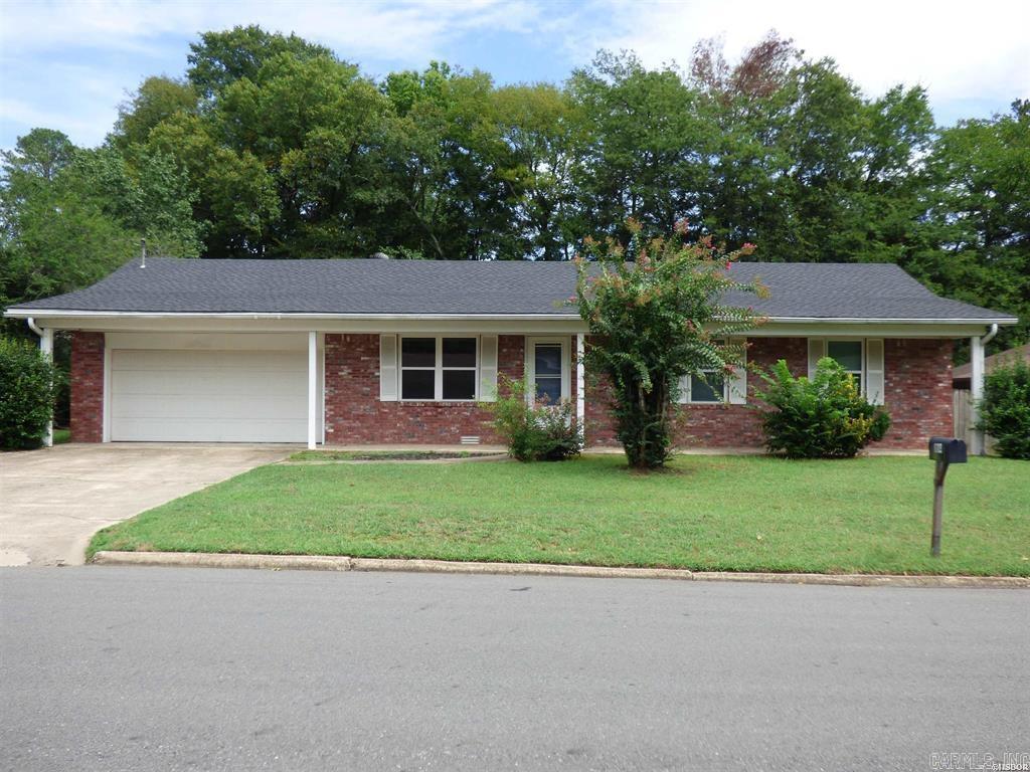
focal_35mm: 30
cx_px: 515
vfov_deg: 46.8
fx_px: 893
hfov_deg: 60.0
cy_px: 386
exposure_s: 1/640
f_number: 3.3
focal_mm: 5.29
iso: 100
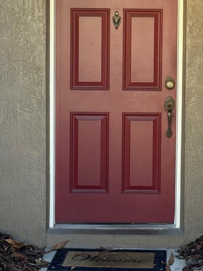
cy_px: 93
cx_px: 127
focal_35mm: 89
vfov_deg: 21.9
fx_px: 696
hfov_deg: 16.6
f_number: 1.78
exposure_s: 1/181
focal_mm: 6.76
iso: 160
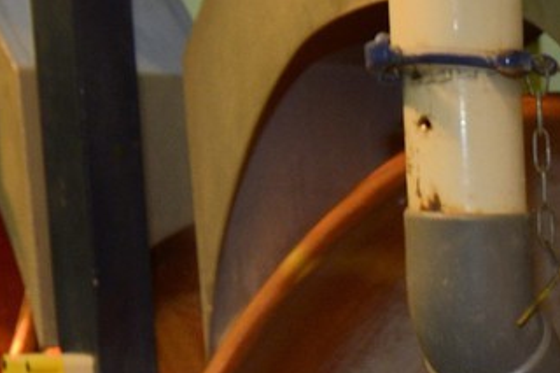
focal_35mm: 160
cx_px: 1312
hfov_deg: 11.0
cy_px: 846
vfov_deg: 8.0
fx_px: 2487
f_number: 9
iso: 400
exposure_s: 1/25
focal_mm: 32
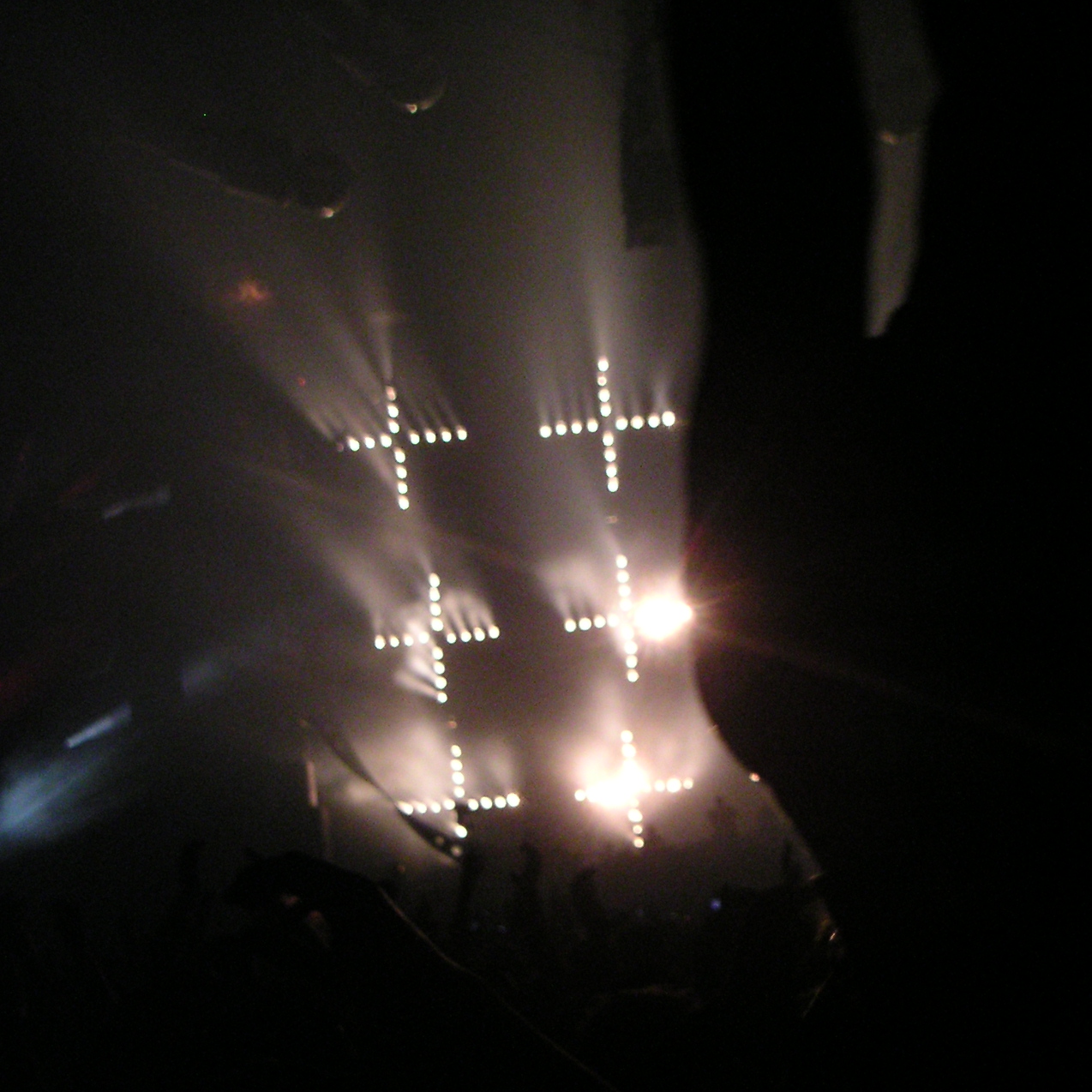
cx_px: 706
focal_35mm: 54
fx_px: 1927
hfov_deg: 31.4
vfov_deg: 31.5
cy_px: 653
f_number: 2.8
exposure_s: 1/350
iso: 200
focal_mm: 6
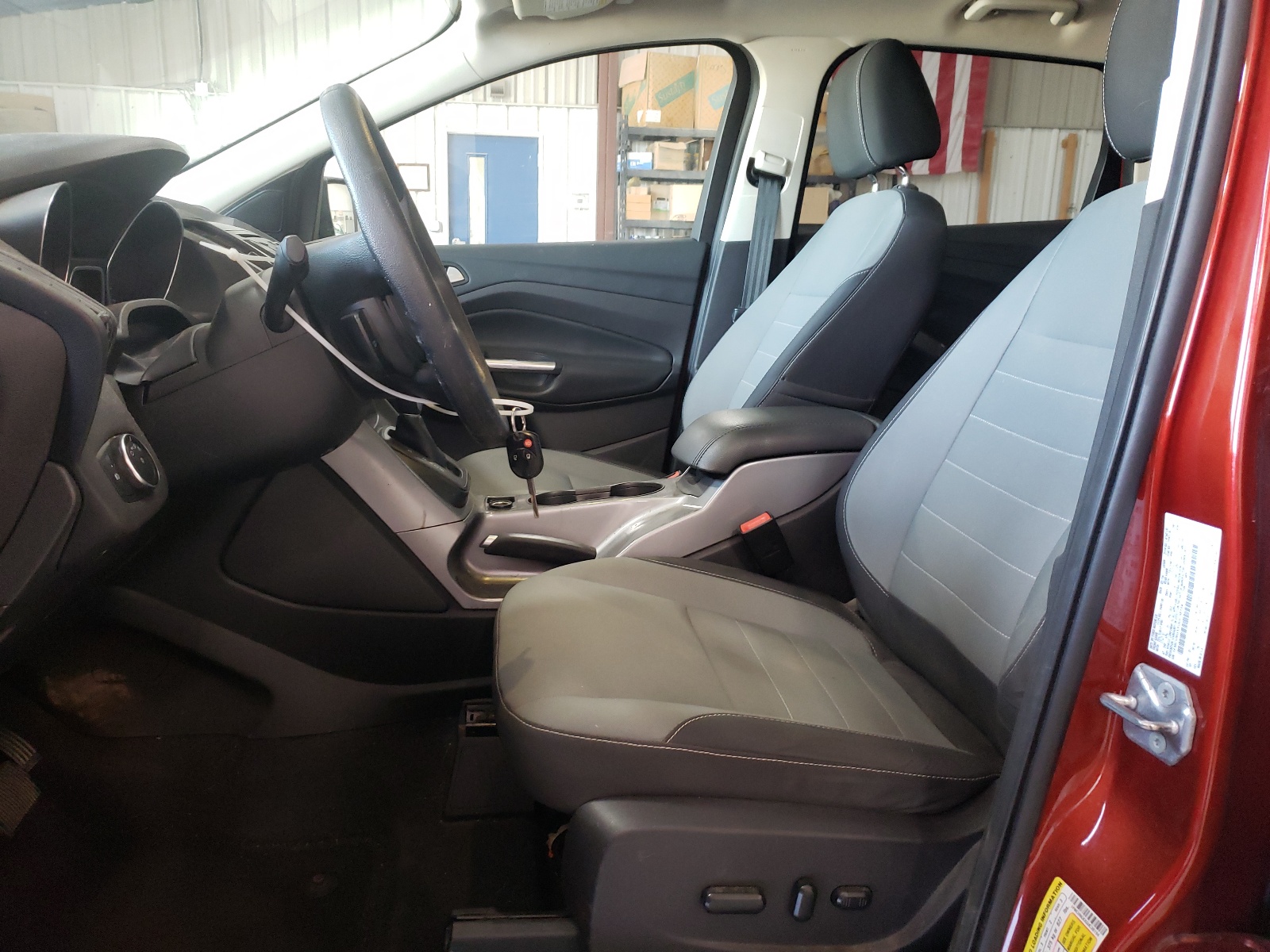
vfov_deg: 53.1
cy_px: 476
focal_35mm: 26
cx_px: 635
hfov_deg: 67.3
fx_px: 954
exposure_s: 1/40
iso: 247
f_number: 1.5
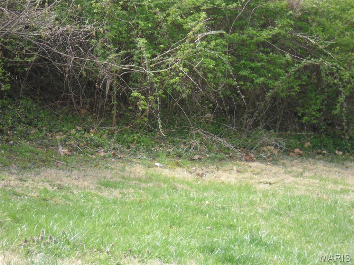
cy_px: 132
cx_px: 177
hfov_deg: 18.2
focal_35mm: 108
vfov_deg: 13.7
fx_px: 1104
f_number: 5.9
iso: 100
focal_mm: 19.6
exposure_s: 1/100
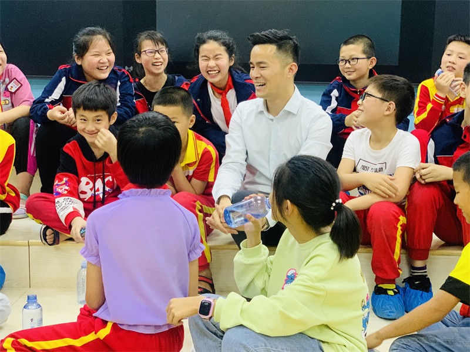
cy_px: 176
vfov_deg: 28.0
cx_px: 235
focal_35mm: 52
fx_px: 706
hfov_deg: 36.8
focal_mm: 6
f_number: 2.4
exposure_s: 1/58
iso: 400
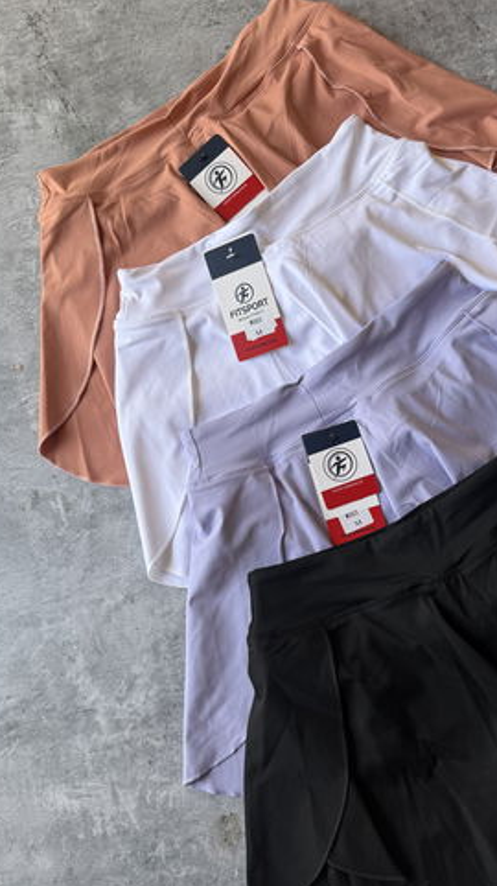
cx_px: 313
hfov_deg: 39.8
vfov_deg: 66.0
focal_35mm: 29
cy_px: 472
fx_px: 680
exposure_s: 1/121
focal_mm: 6.76
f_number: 1.78
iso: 64
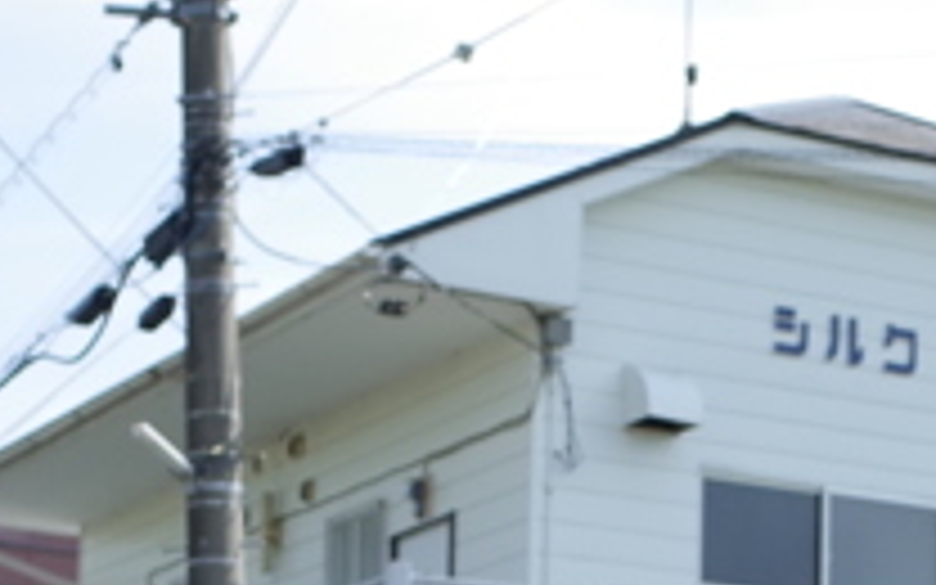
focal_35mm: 140
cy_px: 1053
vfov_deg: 9.0
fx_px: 3571
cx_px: 1017
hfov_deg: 14.6
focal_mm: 18.3
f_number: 4
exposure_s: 1/500
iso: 100
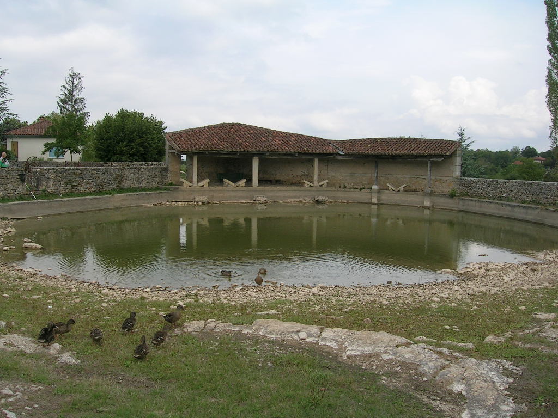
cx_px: 279
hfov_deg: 52.6
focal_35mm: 35
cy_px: 209
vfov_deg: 40.7
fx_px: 564
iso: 50
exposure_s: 1/344
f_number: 4.8
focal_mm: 5.4
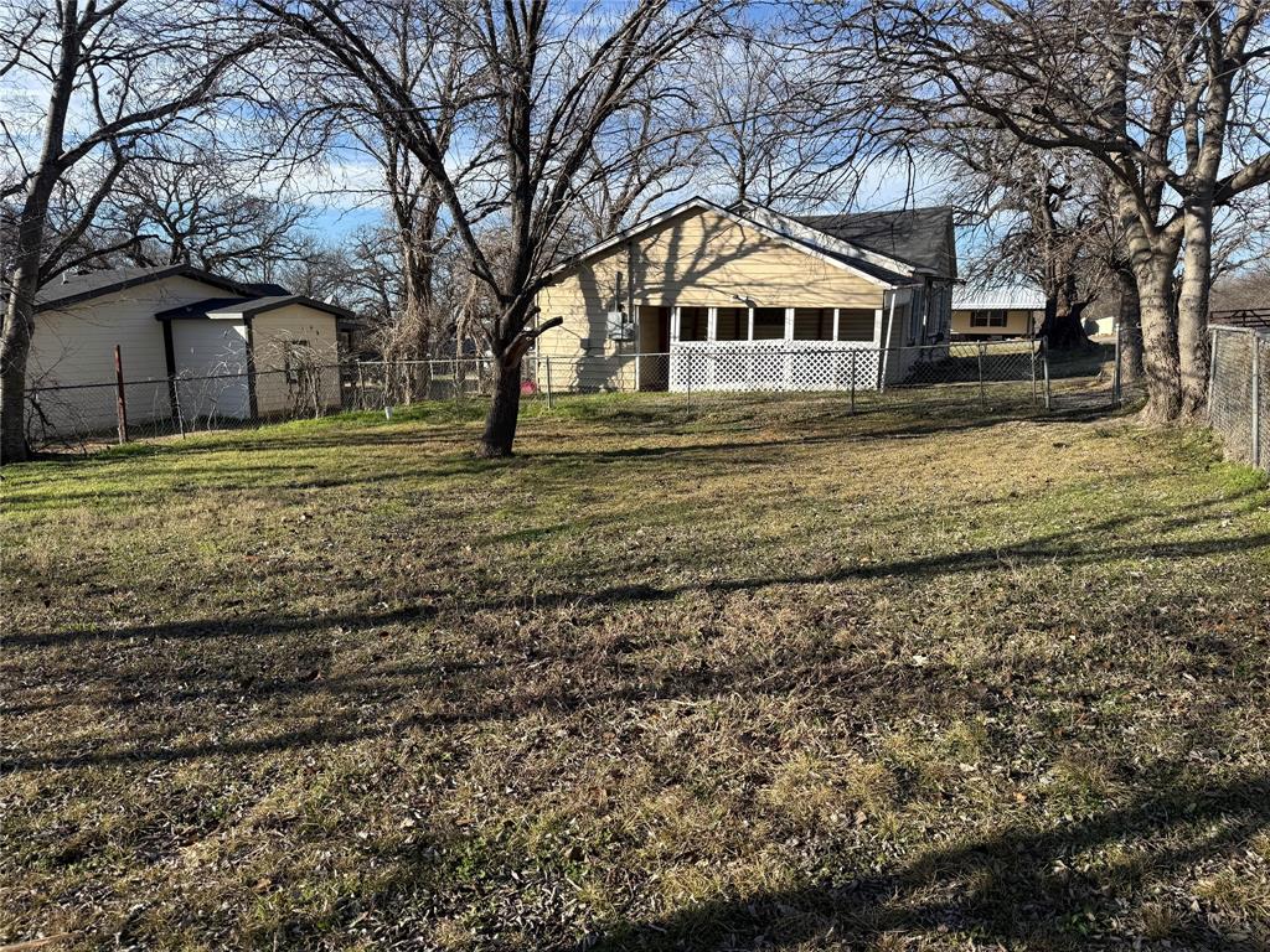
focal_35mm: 24
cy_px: 476
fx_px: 881
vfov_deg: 56.8
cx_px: 635
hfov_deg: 71.6
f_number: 1.78
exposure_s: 1/2611
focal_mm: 6.76
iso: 80
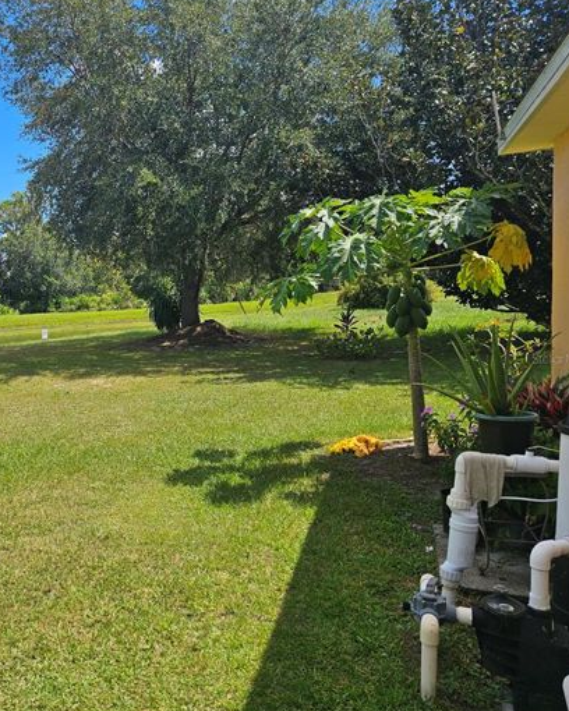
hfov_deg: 44.4
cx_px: 98
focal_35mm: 31
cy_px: 358
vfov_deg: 57.2
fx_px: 653
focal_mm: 6.3
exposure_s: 1/809
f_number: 1.7
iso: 10
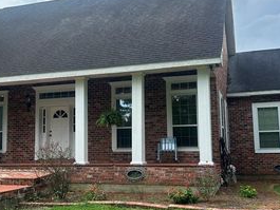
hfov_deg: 38.5
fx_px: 397
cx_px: 98
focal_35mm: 49
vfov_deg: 29.7
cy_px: 102
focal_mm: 5.7
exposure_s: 1/1344
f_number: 1.5
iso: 50
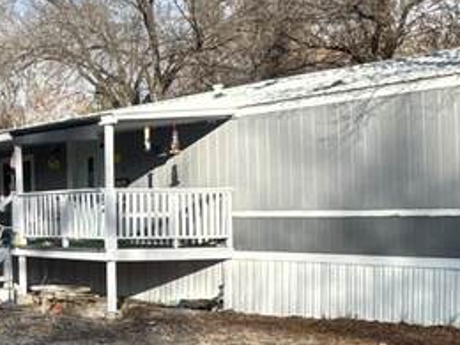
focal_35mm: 69
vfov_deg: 21.3
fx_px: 917
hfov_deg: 23.0
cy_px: 191
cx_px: -221
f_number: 2.2
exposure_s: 1/1709
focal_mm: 2.22
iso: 50
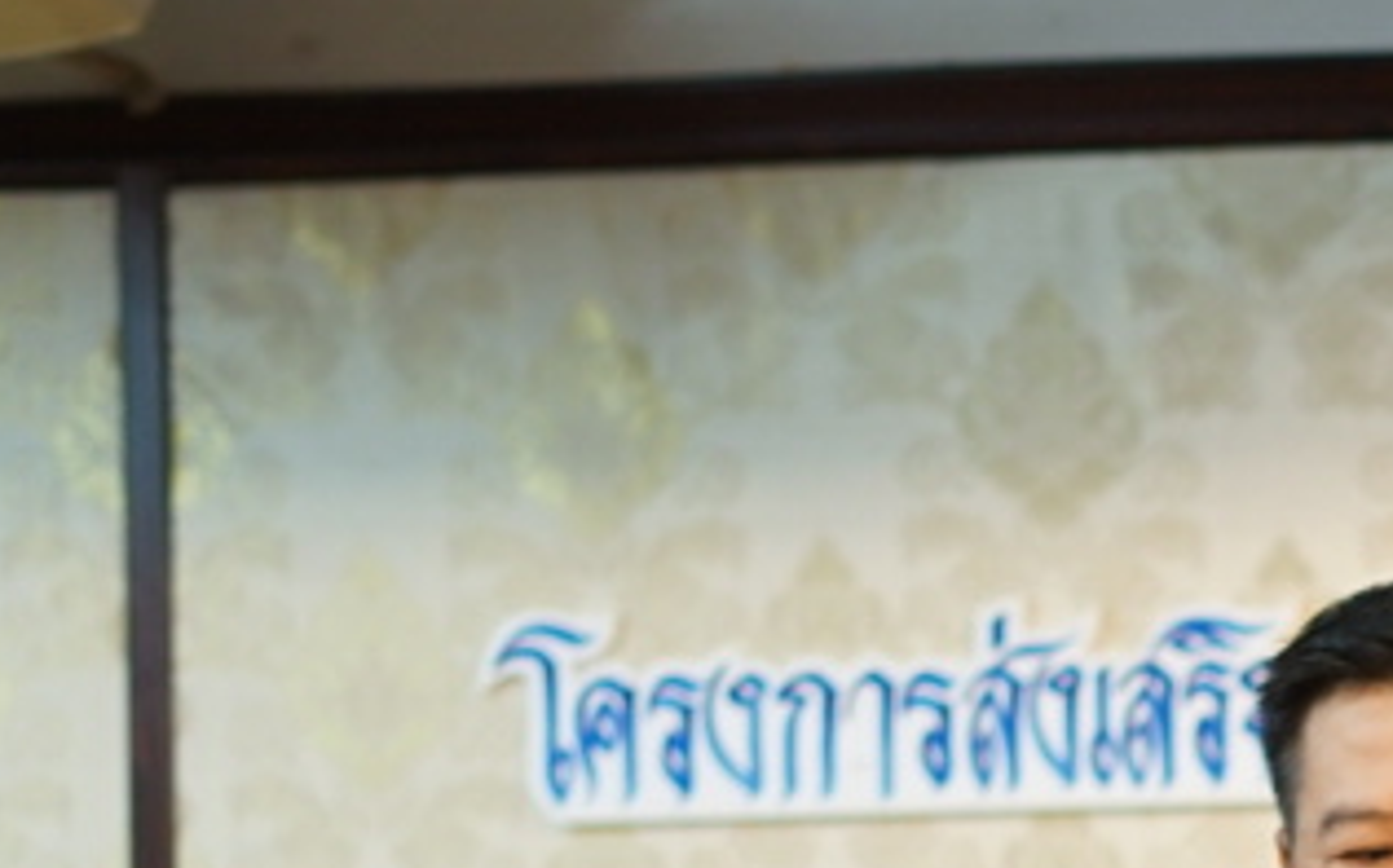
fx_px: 9902
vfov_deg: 4.9
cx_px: 2169
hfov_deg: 7.9
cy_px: 1798
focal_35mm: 261
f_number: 1.8
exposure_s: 1/50
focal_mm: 50
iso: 400
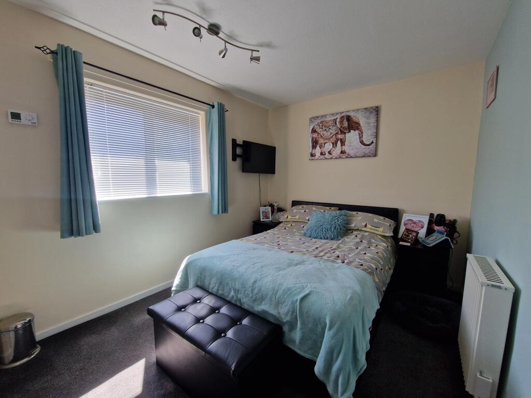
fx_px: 199
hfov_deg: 106.2
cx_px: 266
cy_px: 199
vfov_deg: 89.9
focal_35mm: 13
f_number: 2.2
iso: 64
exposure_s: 1/100
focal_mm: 2.2
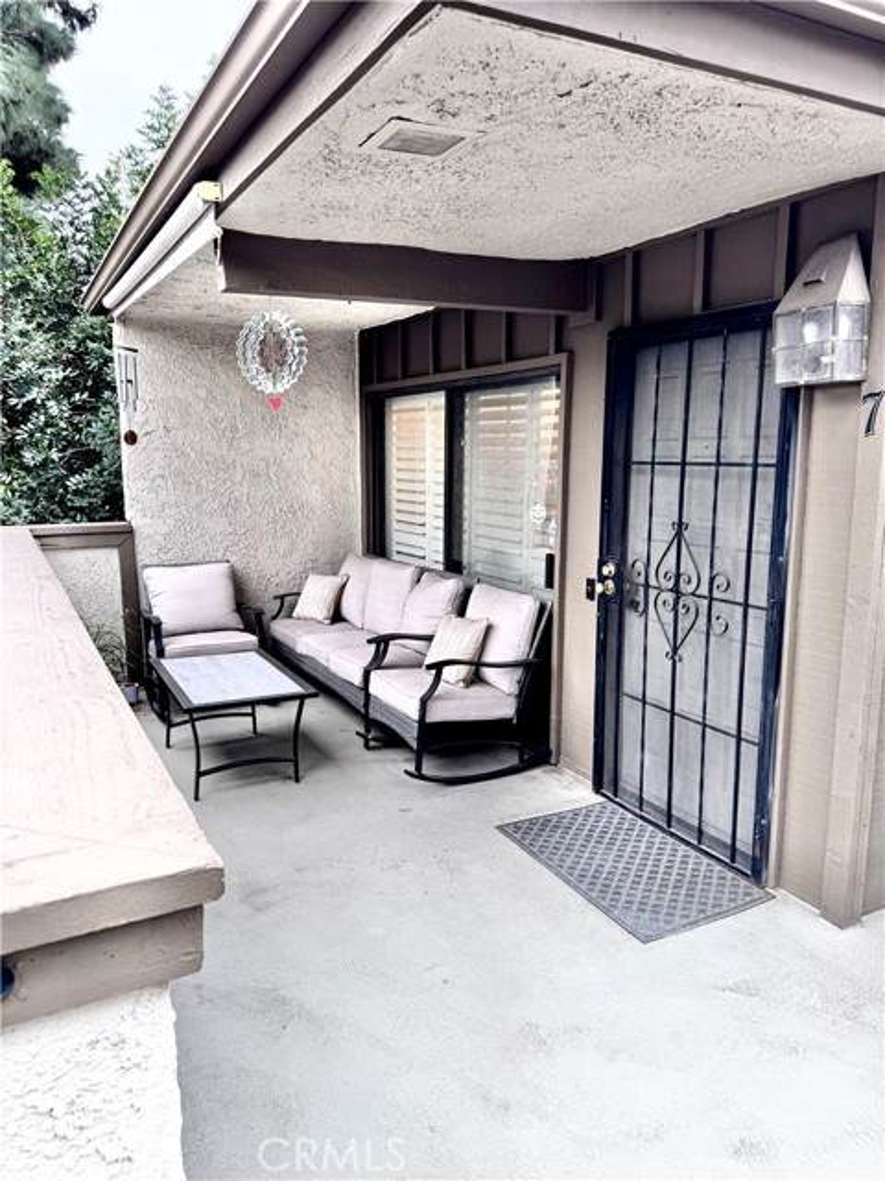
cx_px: 442
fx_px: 818
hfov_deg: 56.8
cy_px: 590
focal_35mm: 24
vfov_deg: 71.6
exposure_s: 1/121
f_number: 1.78
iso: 64
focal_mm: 6.76
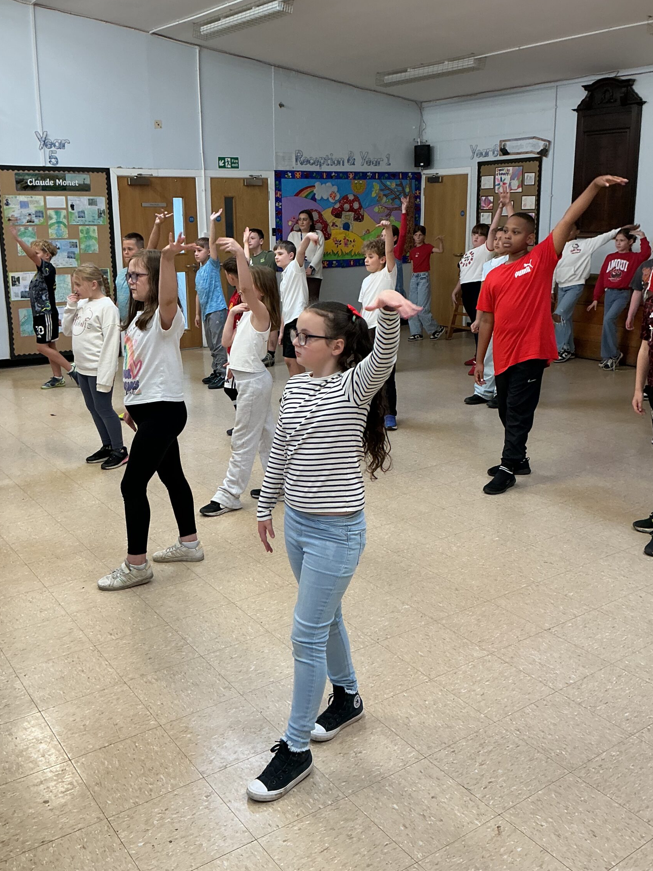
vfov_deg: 55.3
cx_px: 299
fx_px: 830
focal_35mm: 33
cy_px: 397
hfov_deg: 42.9
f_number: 1.8
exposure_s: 1/50
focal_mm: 3
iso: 80
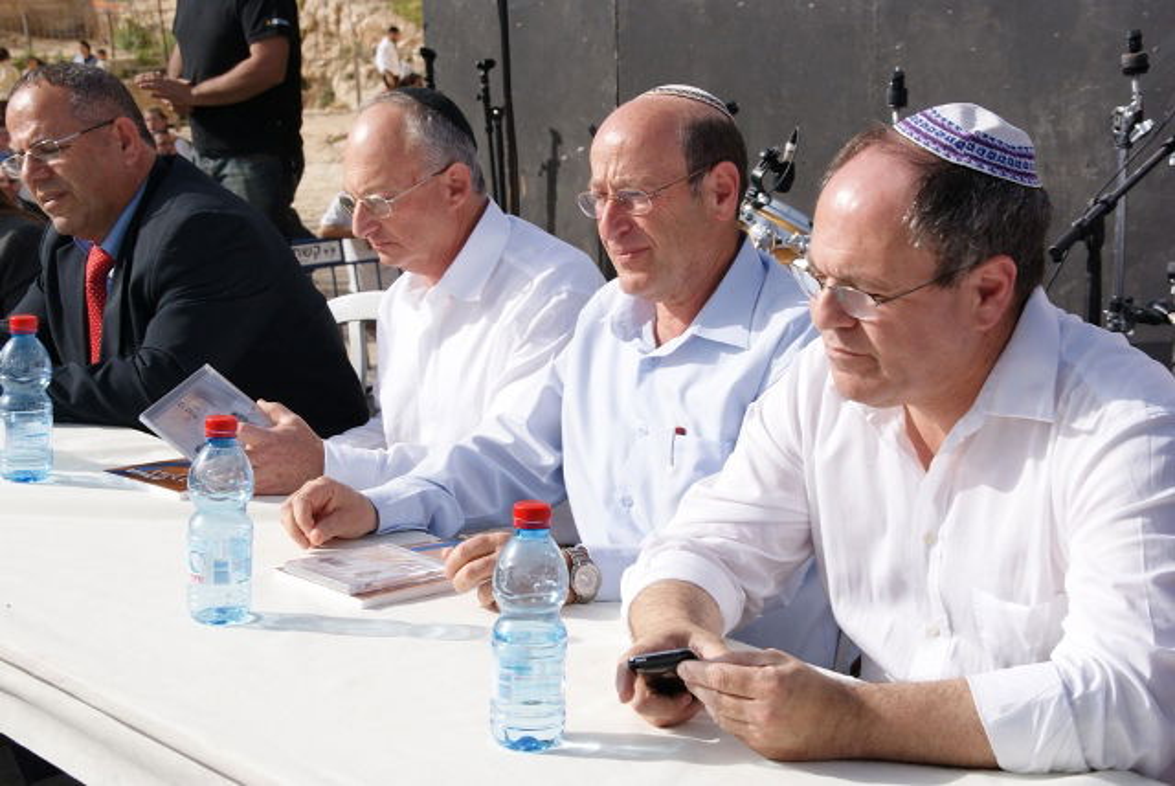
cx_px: 588
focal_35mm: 68
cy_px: 393
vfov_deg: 20.2
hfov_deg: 29.8
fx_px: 2205
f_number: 9
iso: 100
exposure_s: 1/320
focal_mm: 45
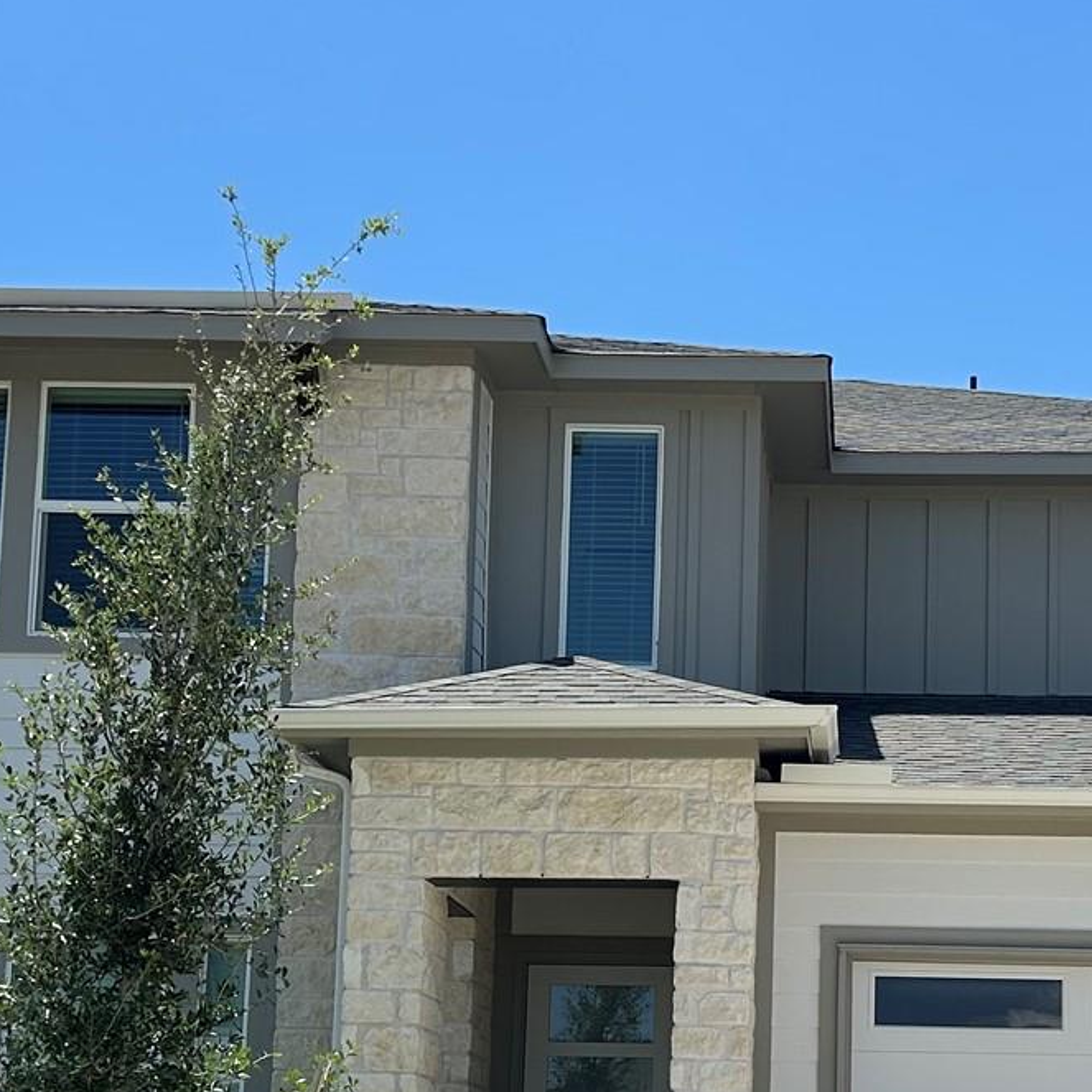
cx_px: 807
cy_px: 845
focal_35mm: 71
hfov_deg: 24.1
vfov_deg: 24.0
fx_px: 2534
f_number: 1.5
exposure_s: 1/5882
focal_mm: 5.7
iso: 50
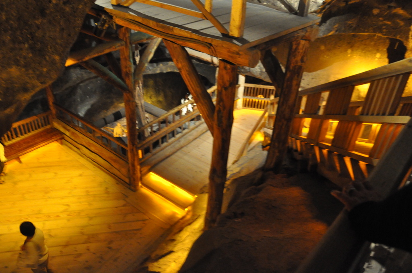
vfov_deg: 41.6
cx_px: 206
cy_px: 136
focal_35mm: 32
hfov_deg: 59.6
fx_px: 360
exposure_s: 1
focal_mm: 21
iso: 3200
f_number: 3.8
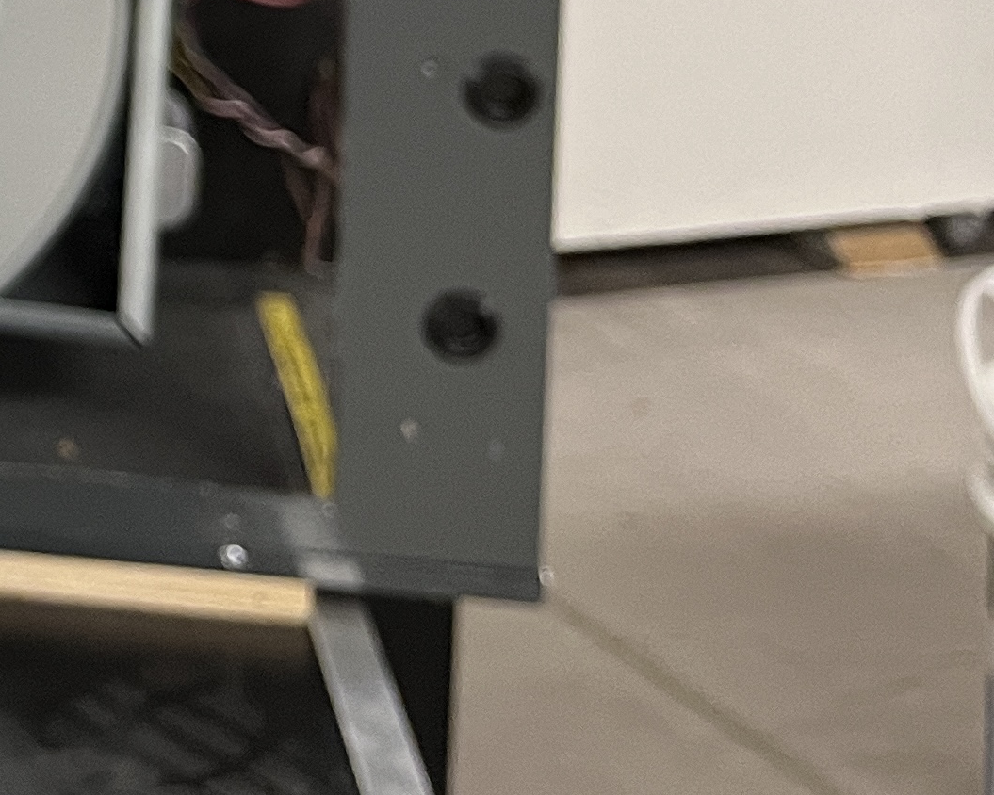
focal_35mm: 97
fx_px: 2854
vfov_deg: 14.6
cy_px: -468
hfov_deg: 16.6
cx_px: -785
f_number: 1.6
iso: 160
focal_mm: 5.1
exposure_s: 1/60
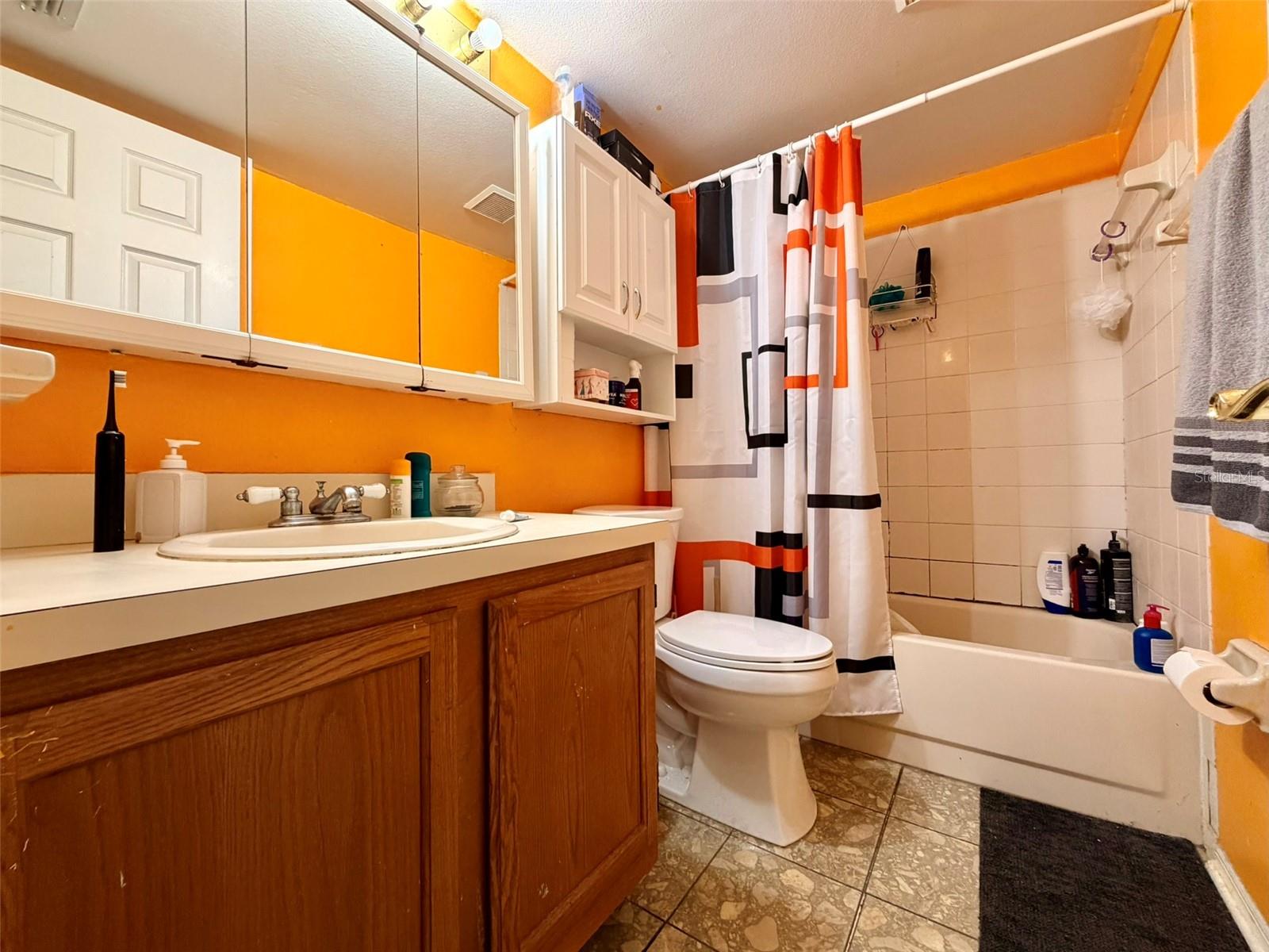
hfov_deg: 102.1
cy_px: 476
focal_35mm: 14
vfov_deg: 85.7
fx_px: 513
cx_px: 634
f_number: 2.2
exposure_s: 1/120
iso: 320
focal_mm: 2.22
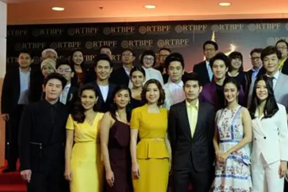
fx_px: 384
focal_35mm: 48
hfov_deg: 40.0
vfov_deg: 28.1
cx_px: 216
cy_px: 100
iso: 800
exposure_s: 1/50
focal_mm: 19.2
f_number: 3.8
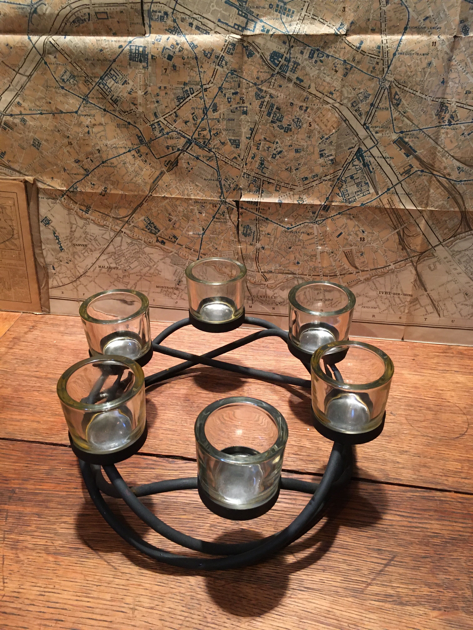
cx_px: 236
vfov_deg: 61.7
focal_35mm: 29
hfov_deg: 48.2
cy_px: 315
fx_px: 528
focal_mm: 4.15
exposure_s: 1/33
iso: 200
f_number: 2.2
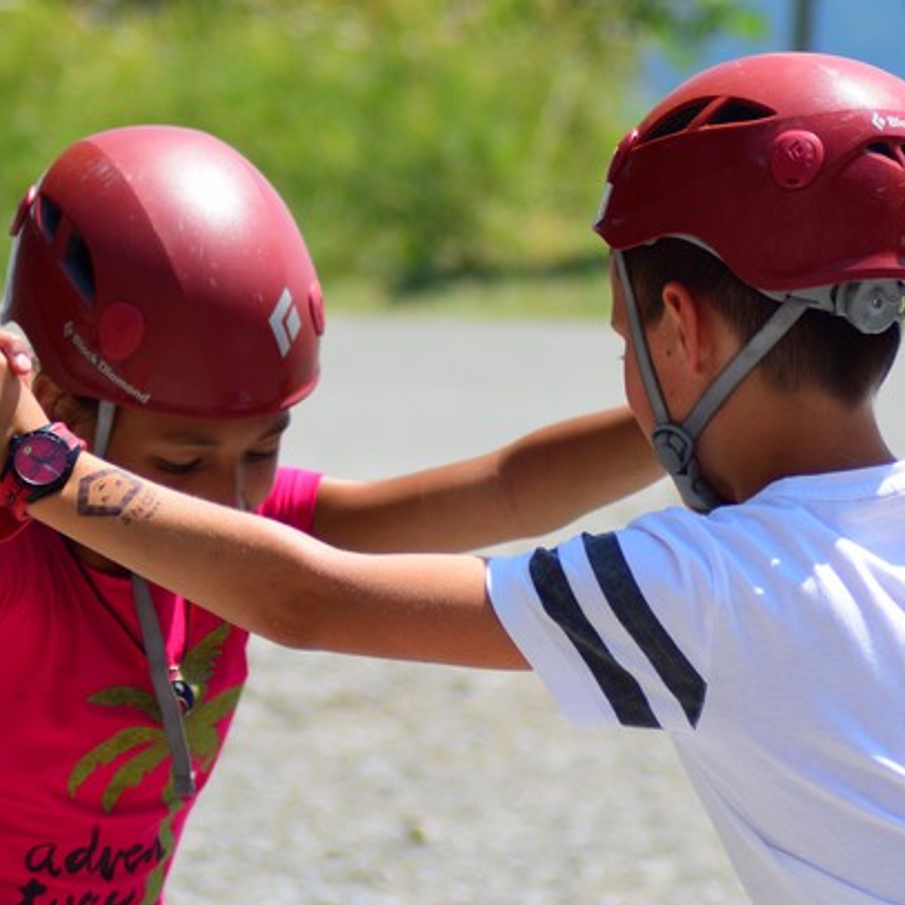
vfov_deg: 5.6
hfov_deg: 5.6
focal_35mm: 314
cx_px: 436
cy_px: 537
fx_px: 9288
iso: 200
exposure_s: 1/1250
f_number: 4
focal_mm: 98
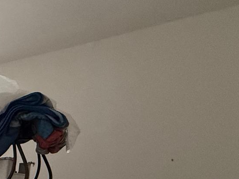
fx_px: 359
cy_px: 198
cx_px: -163
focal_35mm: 52
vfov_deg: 25.9
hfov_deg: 23.8
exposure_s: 1/99
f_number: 2.2
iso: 250
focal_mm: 2.22
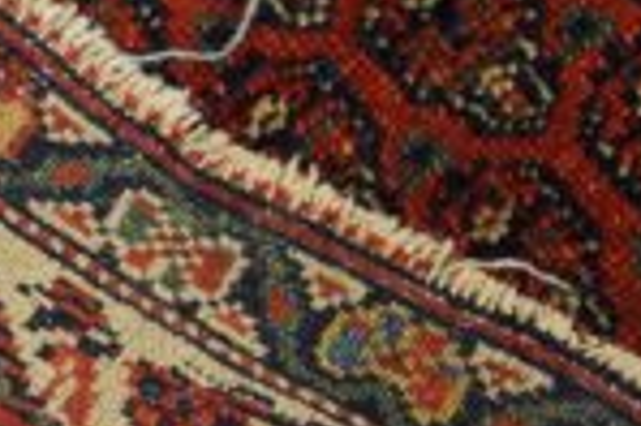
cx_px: -572
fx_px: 2686
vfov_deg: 9.0
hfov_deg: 12.3
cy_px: 398
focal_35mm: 151
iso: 1250
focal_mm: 25
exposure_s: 1/60
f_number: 4
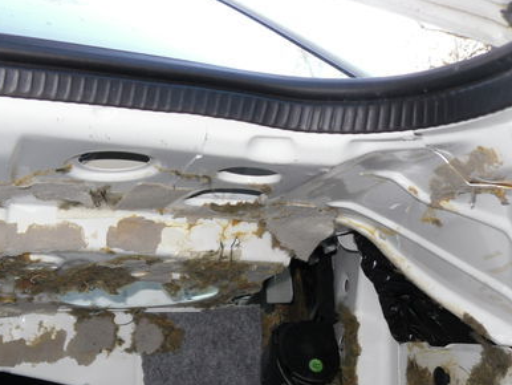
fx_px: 858
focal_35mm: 58
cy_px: 313
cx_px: 131
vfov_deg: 24.8
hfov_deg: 32.6
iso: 80
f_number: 3.5
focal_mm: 6.3
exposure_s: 1/45
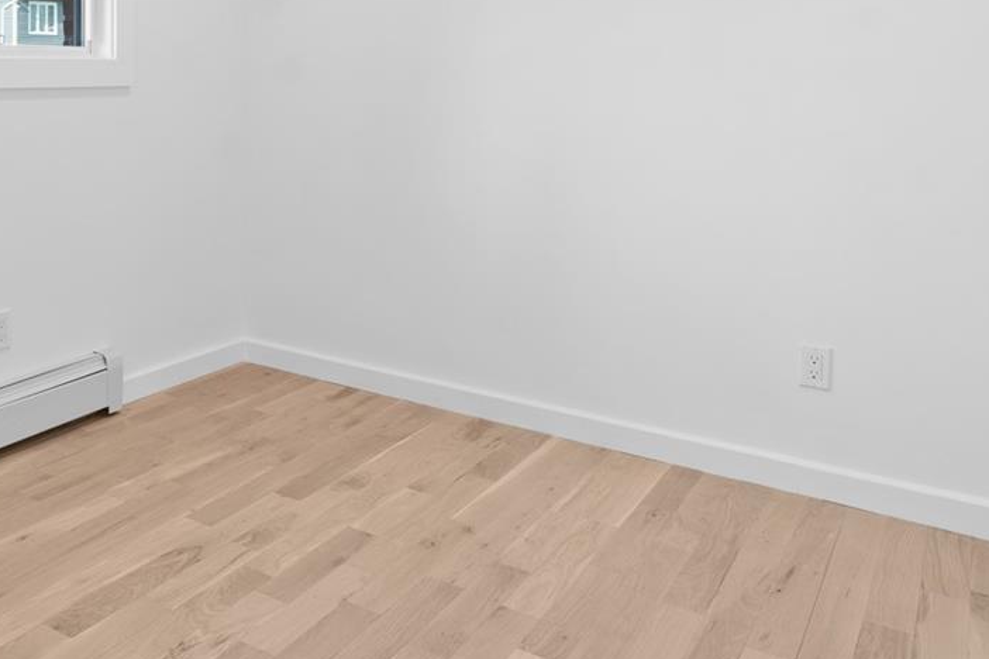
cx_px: 161
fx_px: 961
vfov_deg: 35.7
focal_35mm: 35
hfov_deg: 50.2
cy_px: 73
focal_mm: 12
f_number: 8
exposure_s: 1/6
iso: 250
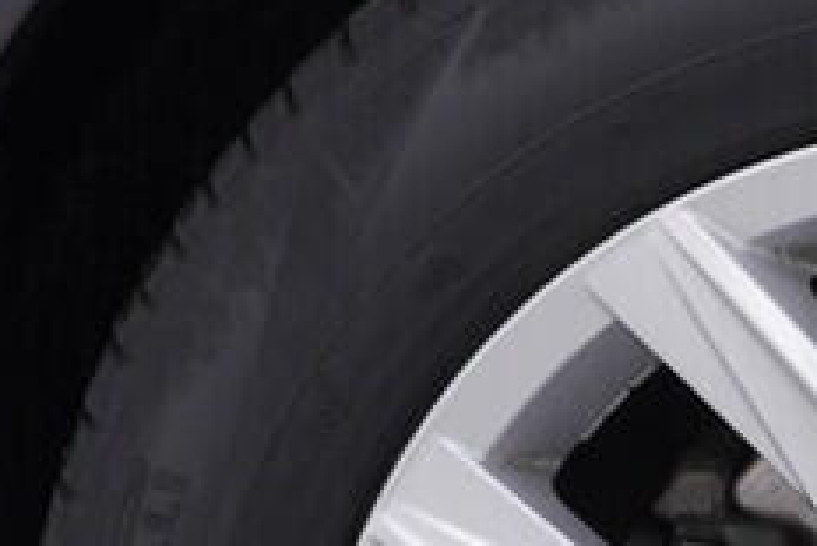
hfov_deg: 12.3
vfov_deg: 8.5
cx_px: 1194
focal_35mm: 159
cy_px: 678
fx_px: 3611
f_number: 4
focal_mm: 24
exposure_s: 1/80
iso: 125
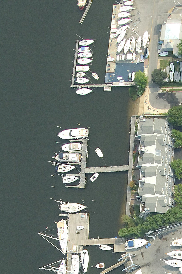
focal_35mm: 123
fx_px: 935
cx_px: 153
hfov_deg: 11.1
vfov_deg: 16.1
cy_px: 318
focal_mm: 24
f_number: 5.6
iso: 400
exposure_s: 1/1000
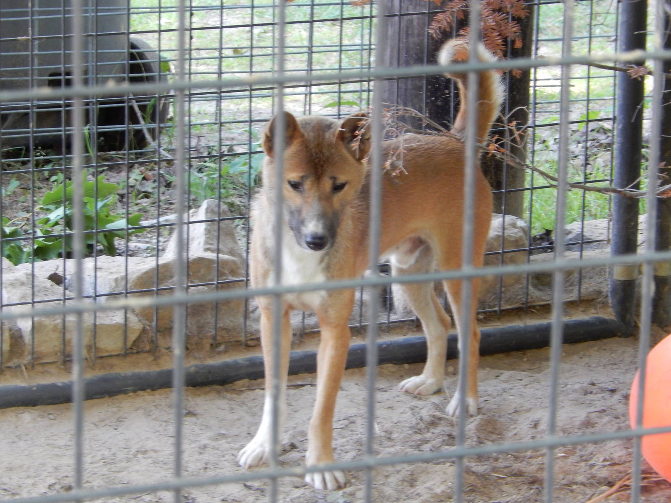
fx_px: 3276
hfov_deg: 11.7
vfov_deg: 8.8
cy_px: 252
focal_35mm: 169
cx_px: 336
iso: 400
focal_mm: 30.3
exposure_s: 1/15
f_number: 5.7
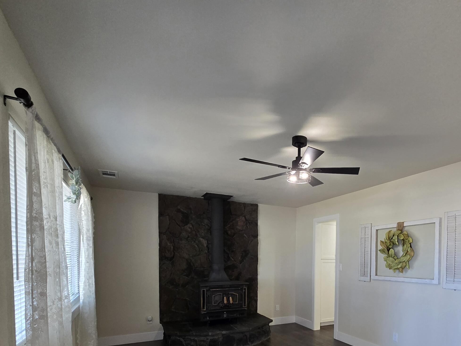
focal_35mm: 20
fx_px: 266
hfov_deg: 79.0
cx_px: 309
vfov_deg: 61.8
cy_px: 265
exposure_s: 1/60.2
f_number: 2.2
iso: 200
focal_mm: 2.2
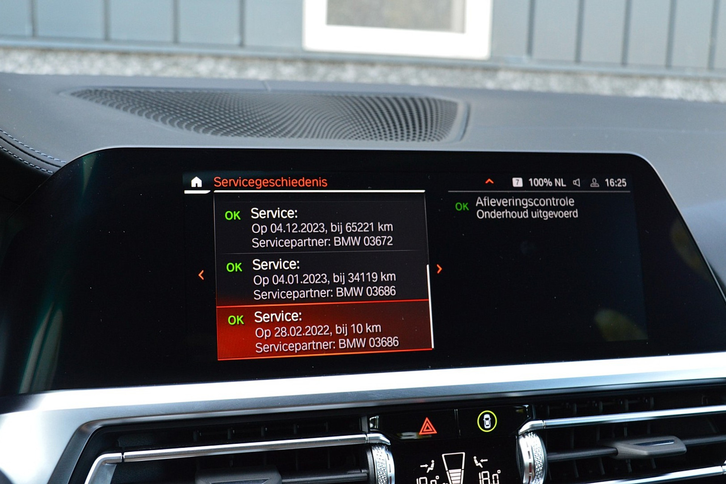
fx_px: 817
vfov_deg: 33.0
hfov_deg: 47.9
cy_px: 242
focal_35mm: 40
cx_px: 363
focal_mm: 27
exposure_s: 1/60
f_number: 7.1
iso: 800
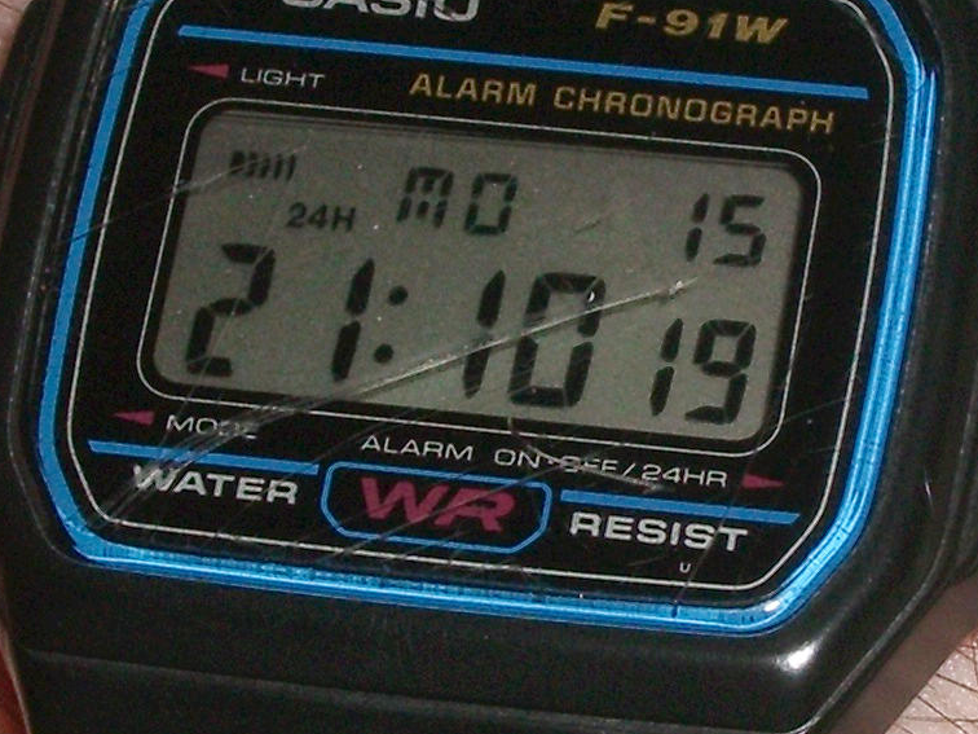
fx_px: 5933
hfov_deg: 9.4
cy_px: 401
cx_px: 708
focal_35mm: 210
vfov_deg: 7.1
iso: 80
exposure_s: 1/60
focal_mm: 10.2
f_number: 5.6
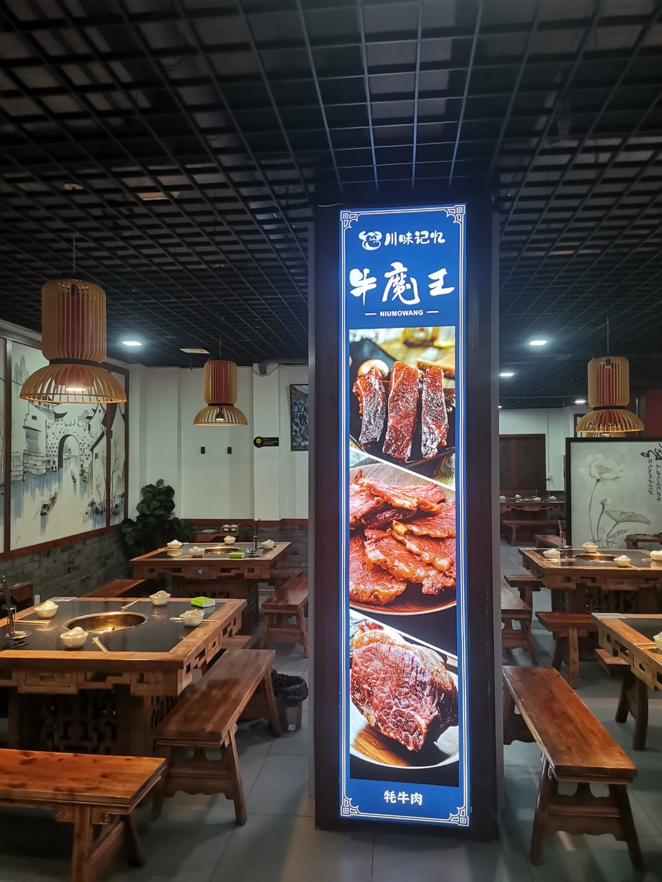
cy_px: 441
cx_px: 331
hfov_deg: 53.1
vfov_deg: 67.3
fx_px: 663
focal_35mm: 26
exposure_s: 1/120
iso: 250
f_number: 1.8
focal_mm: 4.75
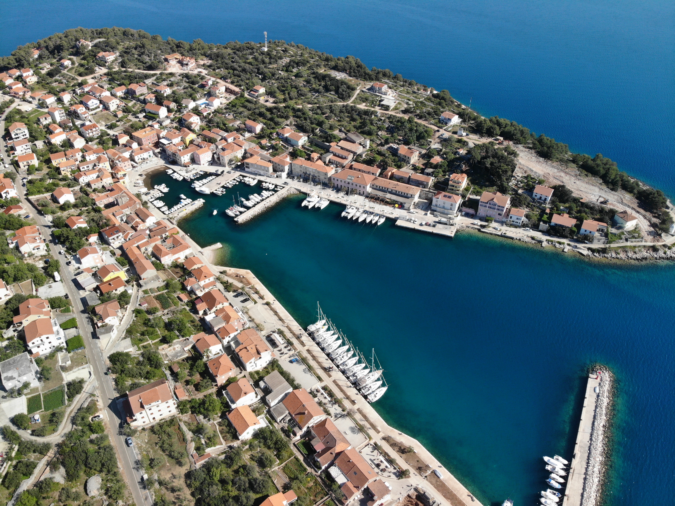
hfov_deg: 71.6
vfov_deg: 56.8
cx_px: 338
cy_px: 253
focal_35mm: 24
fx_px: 468
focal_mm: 4.5
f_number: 2.8
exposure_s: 1/45.7
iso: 100
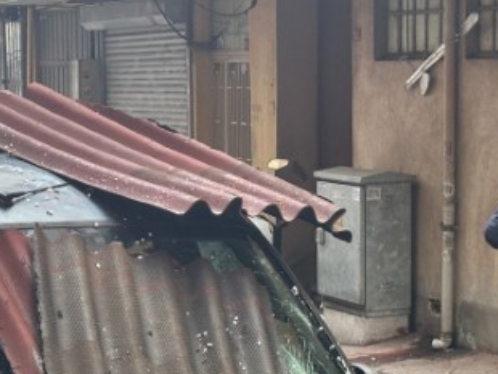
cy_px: 386
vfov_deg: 10.3
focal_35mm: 143
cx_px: 27
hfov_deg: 13.6
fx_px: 2059
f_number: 1.78
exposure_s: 1/100
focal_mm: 6.86
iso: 100
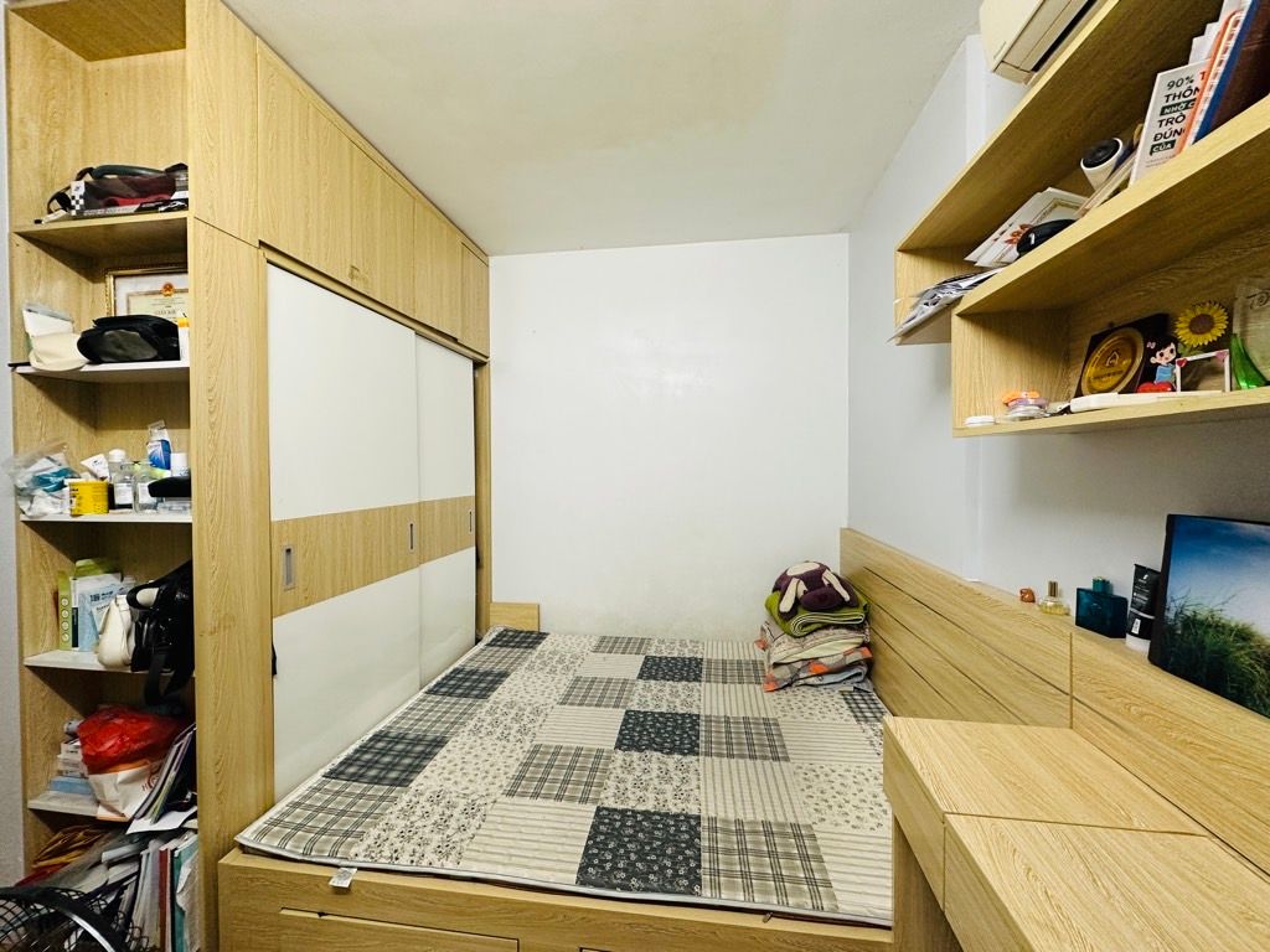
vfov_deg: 85.7
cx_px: 635
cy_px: 476
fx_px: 514
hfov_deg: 102.1
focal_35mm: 14
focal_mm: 2.22
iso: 200
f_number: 2.2
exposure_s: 1/50
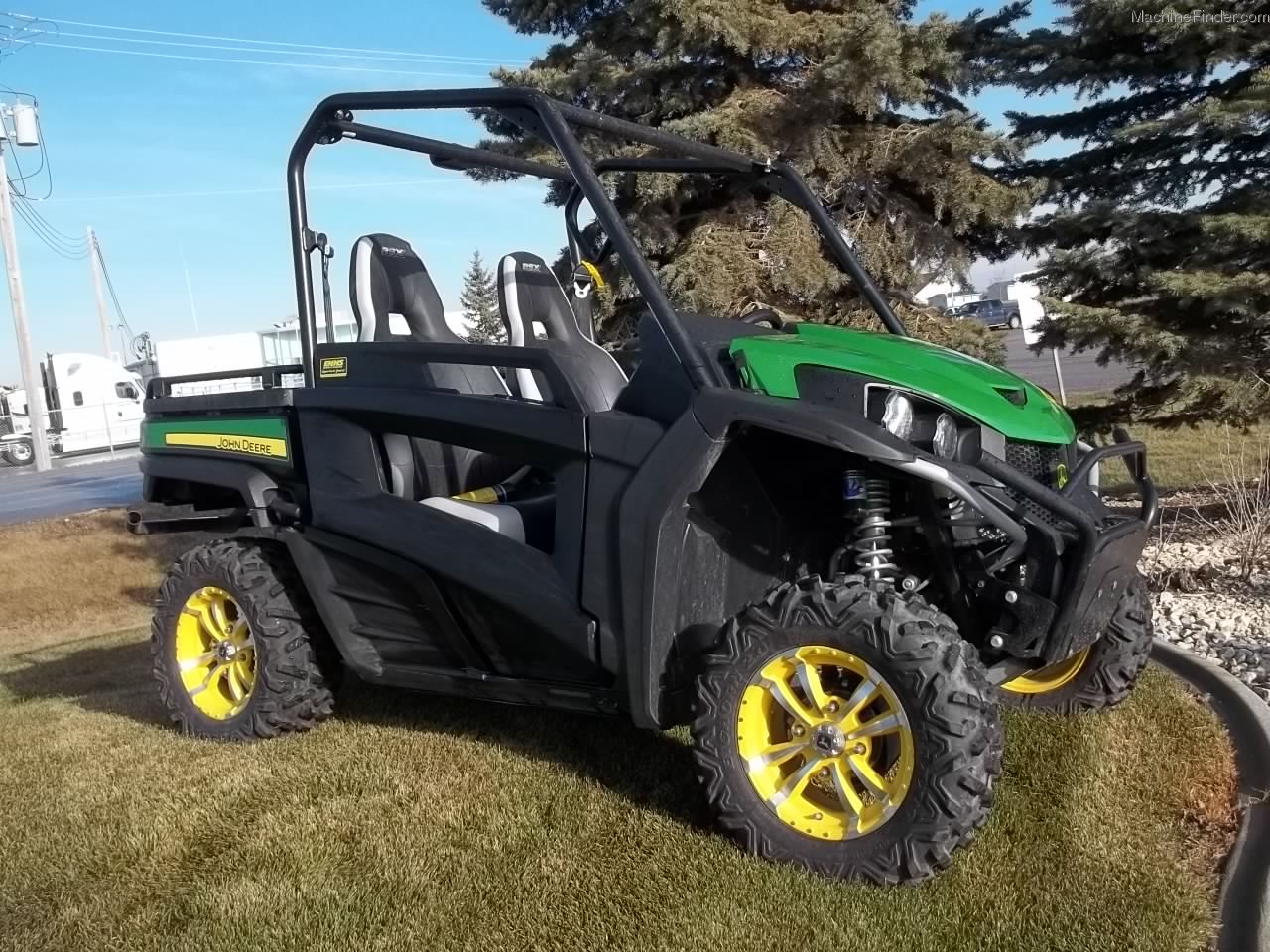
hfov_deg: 55.4
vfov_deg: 42.9
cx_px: 635
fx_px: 1211
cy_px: 476
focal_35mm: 33
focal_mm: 5.9
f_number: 8
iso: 64
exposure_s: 1/125
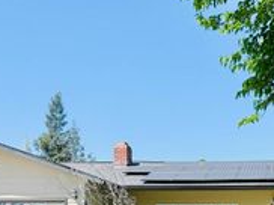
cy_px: 216
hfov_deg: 28.6
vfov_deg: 21.3
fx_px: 522
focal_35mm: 66
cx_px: 233
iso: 80
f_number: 1.78
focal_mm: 6.76
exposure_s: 1/3145
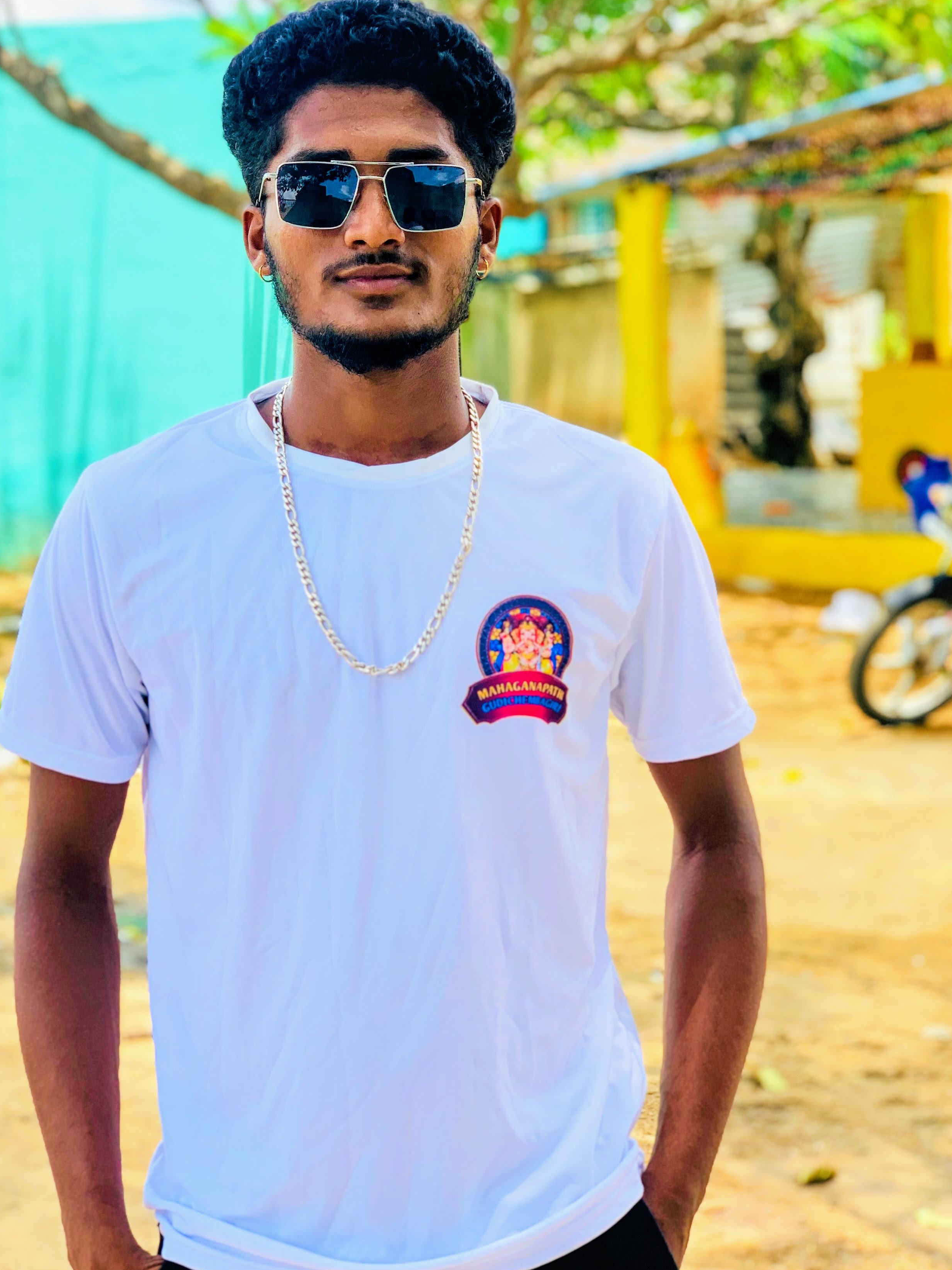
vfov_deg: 30.2
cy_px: 528
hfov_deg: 22.9
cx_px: 380
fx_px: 2347
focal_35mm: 64
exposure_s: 1/199
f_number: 2.4
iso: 16
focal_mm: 6
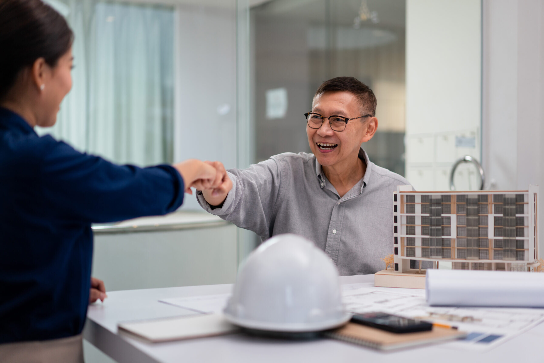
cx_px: 272
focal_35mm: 55
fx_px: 831
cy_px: 182
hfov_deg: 36.3
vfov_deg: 24.6
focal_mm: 55
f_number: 1.8
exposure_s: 1/200
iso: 250
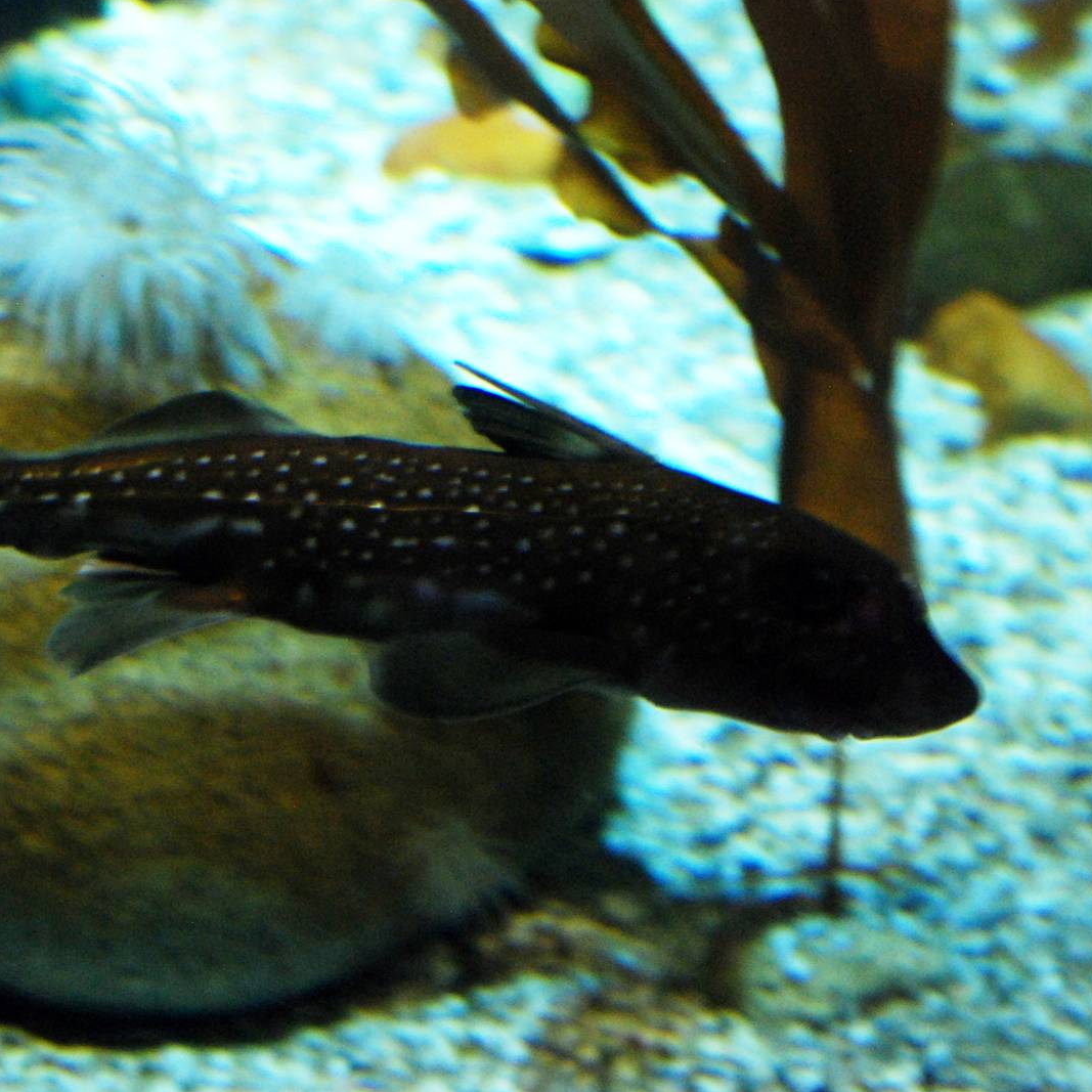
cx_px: 457
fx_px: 4783
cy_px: 545
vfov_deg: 13.0
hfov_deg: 13.0
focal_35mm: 134
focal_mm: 70
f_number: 4
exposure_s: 1/13
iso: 1000
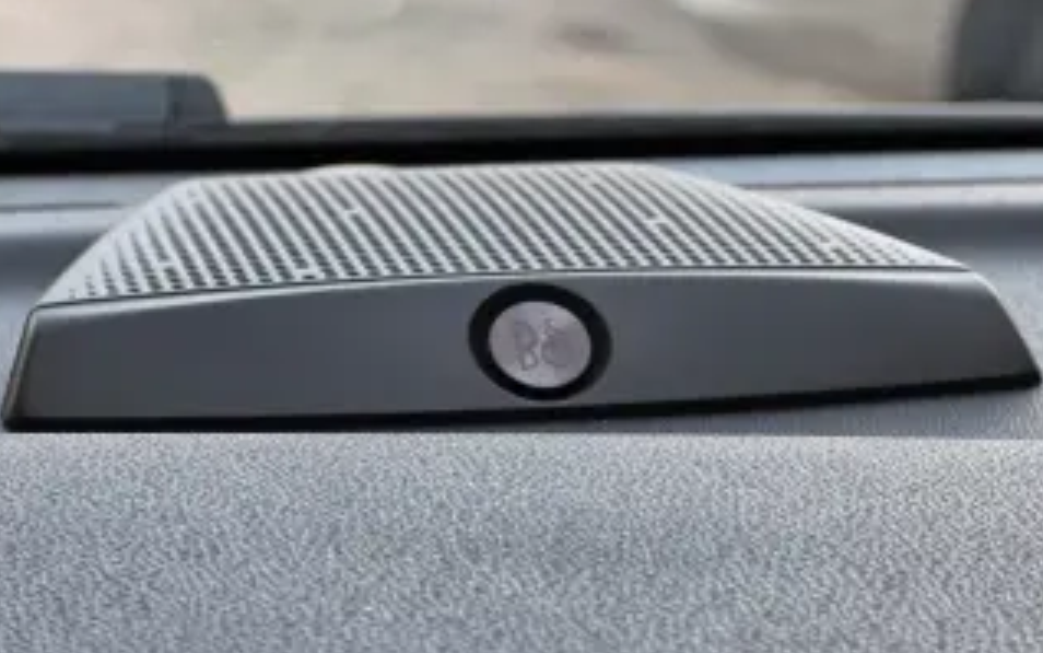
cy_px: 269
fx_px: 3924
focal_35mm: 138
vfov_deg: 9.5
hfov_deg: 15.1
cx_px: 502
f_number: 3.4
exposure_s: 1/100
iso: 100
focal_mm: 18.6
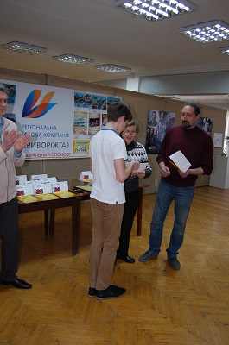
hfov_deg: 43.4
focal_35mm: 30
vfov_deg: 62.0
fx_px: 287
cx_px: 114
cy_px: 172
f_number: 3.8
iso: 400
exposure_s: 1/60
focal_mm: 20
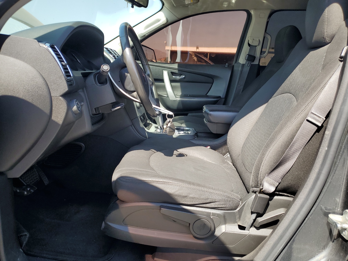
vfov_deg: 53.1
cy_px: 130
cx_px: 174
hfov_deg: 67.3
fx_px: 261
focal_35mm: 26
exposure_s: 1/588
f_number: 1.5
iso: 50
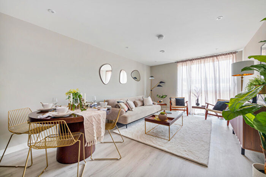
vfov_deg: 81.2
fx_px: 103
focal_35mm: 14
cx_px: 133
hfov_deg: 104.2
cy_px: 88
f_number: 10
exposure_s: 1
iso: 125
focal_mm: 14
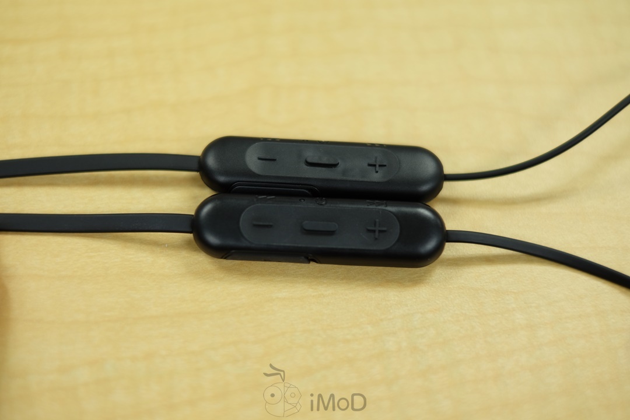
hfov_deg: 37.5
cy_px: 210
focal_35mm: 53
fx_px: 927
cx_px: 315
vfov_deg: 25.5
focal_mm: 35
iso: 200
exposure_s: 1/60
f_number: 2
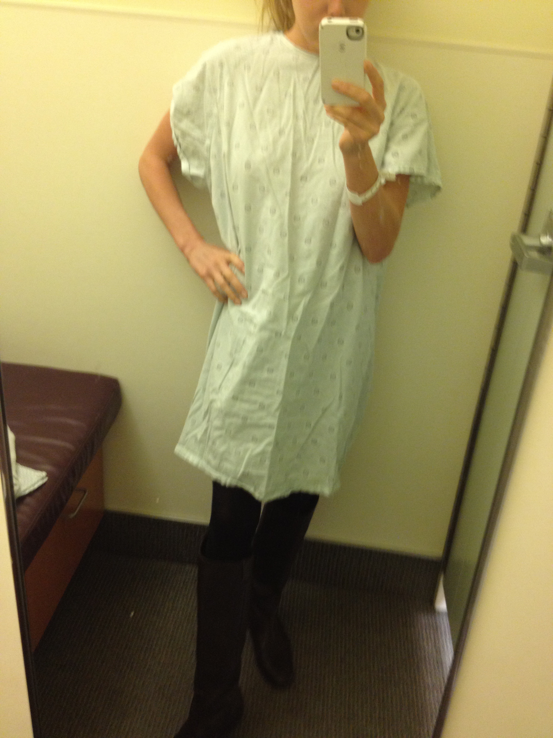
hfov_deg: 40.7
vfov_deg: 52.6
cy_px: 369
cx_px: 276
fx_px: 746
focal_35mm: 35
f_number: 2.4
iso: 200
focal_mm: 4.28
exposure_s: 1/20
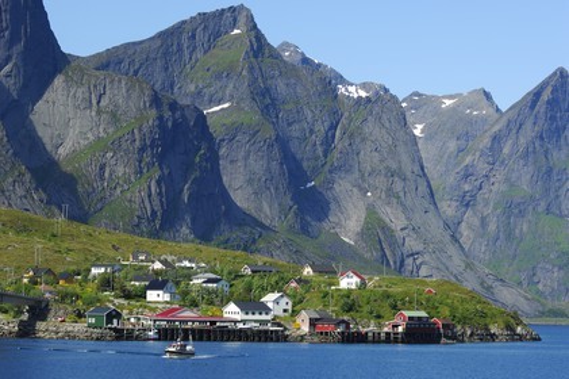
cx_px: 284
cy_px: 190
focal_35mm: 129
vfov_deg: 10.6
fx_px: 2037
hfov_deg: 15.9
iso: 100
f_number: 7.6
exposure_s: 1/250
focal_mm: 86
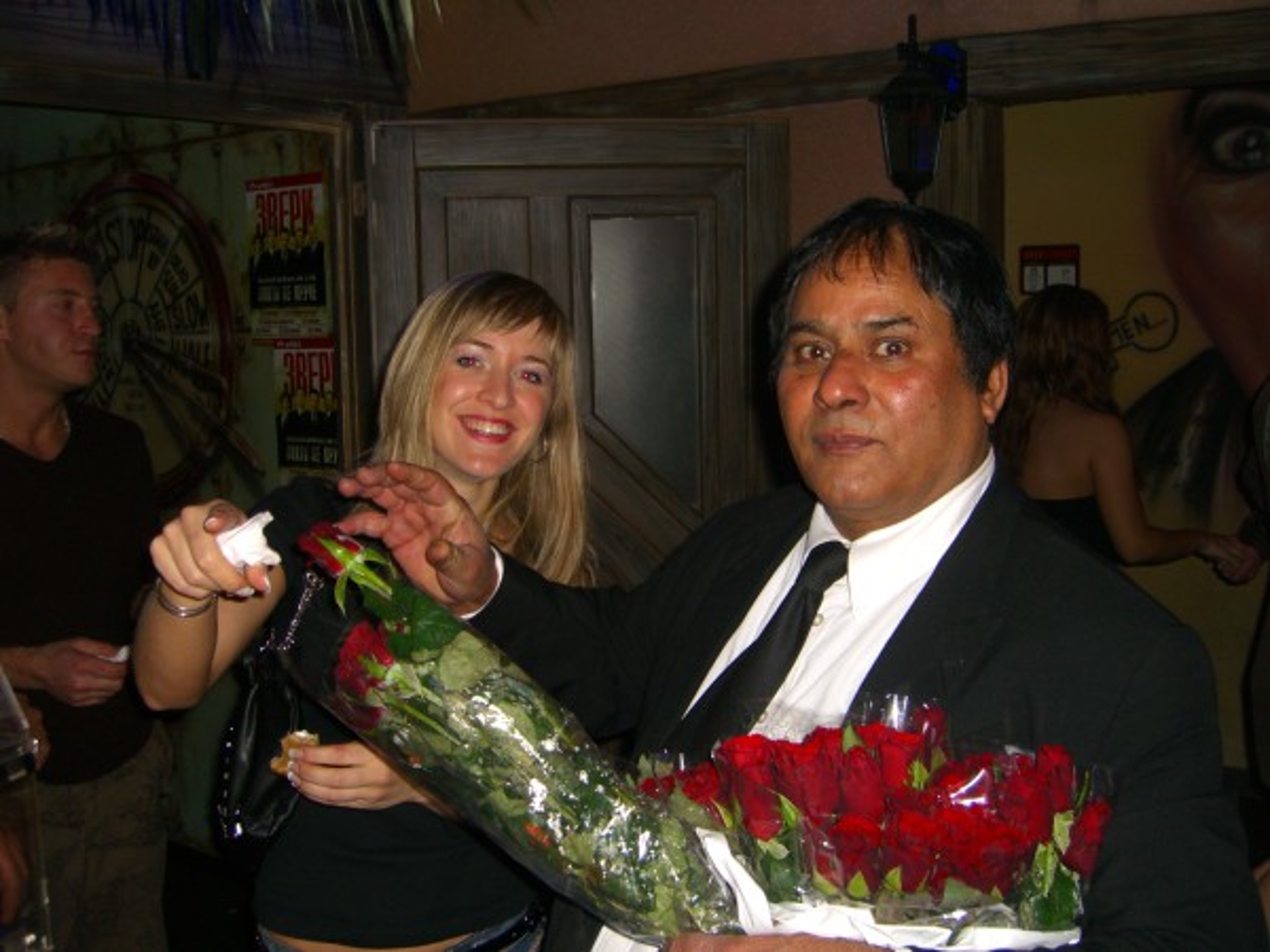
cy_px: 476
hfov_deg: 49.0
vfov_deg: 37.7
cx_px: 635
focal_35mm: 38
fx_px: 1394
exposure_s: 1/60
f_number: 2.8
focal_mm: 7.9
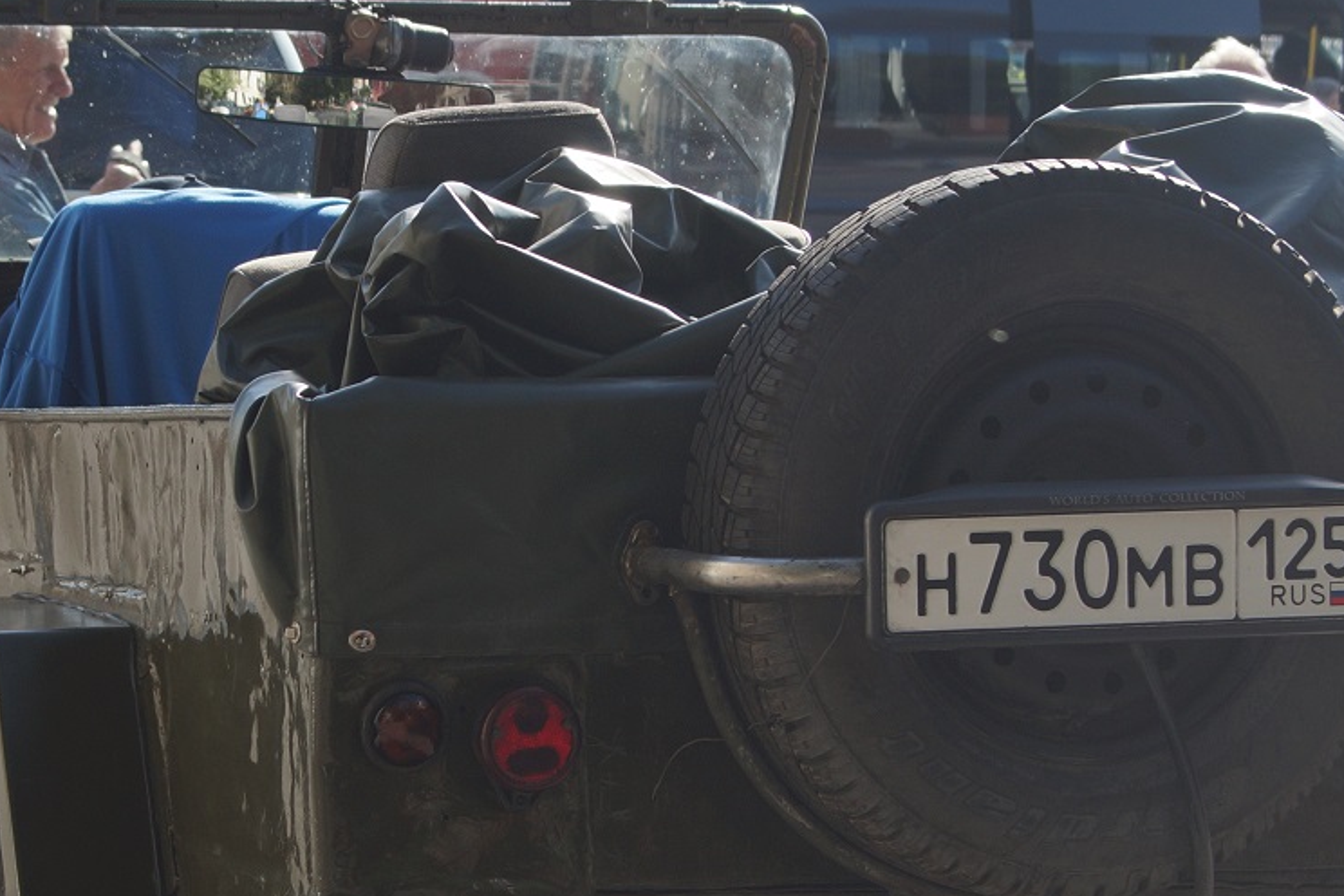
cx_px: 408
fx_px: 5416
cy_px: 628
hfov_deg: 14.1
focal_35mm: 145
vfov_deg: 9.4
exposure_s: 1/320
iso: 100
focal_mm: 45
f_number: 5.6
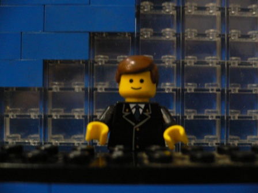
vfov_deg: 40.7
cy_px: 96
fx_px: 261
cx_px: 129
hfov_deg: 52.6
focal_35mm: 35
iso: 200
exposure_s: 1/8
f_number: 2.8
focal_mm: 5.8
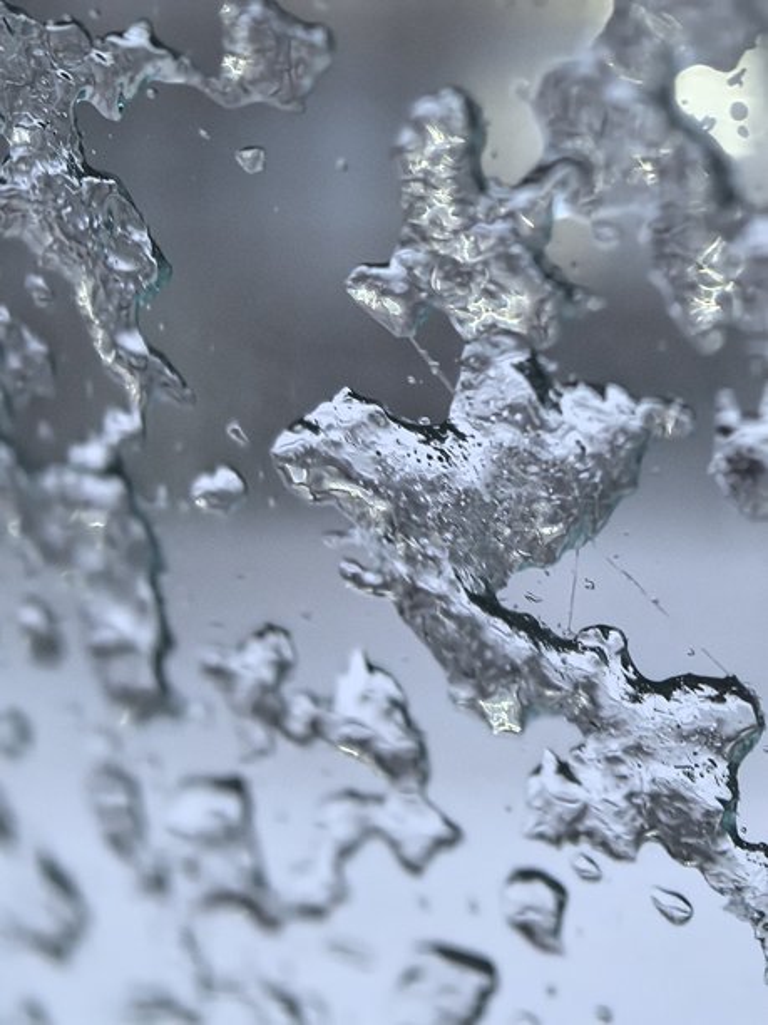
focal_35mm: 95
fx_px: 2810
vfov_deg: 20.7
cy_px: 512
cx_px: 384
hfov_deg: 15.6
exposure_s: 1/117
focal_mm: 15
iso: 640
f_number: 2.1
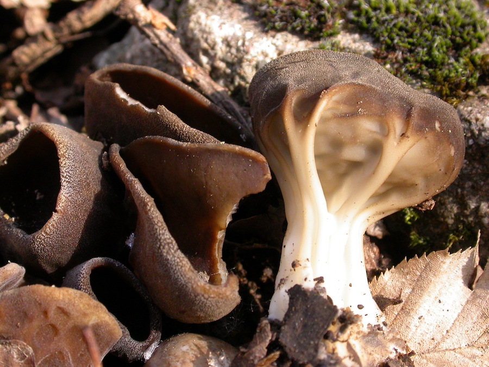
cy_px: 184
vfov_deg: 16.4
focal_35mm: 90
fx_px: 1271
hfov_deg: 21.8
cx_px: 244
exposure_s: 1/173
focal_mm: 18.7
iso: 200
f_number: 5.4
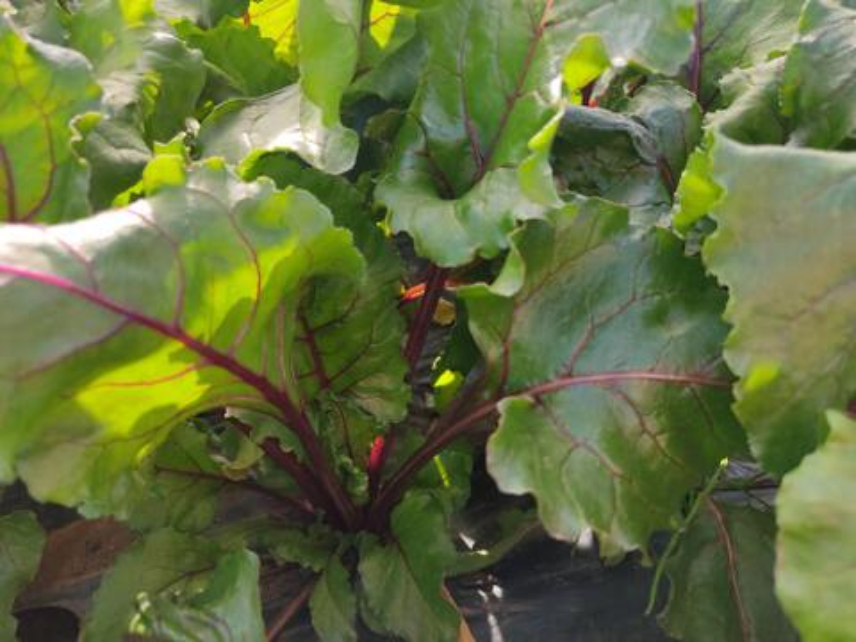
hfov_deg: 67.3
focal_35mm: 26
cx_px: 428
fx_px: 643
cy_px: 321
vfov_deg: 53.1
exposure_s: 1/326
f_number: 1.79
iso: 100
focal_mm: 4.74
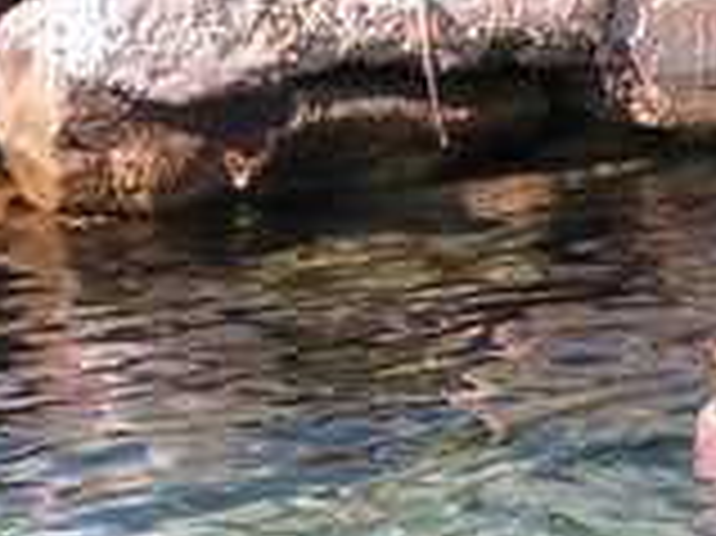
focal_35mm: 171
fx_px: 3534
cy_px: 221
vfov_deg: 8.7
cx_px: 477
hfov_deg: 11.6
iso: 50
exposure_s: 1/200
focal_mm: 10.5
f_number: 5
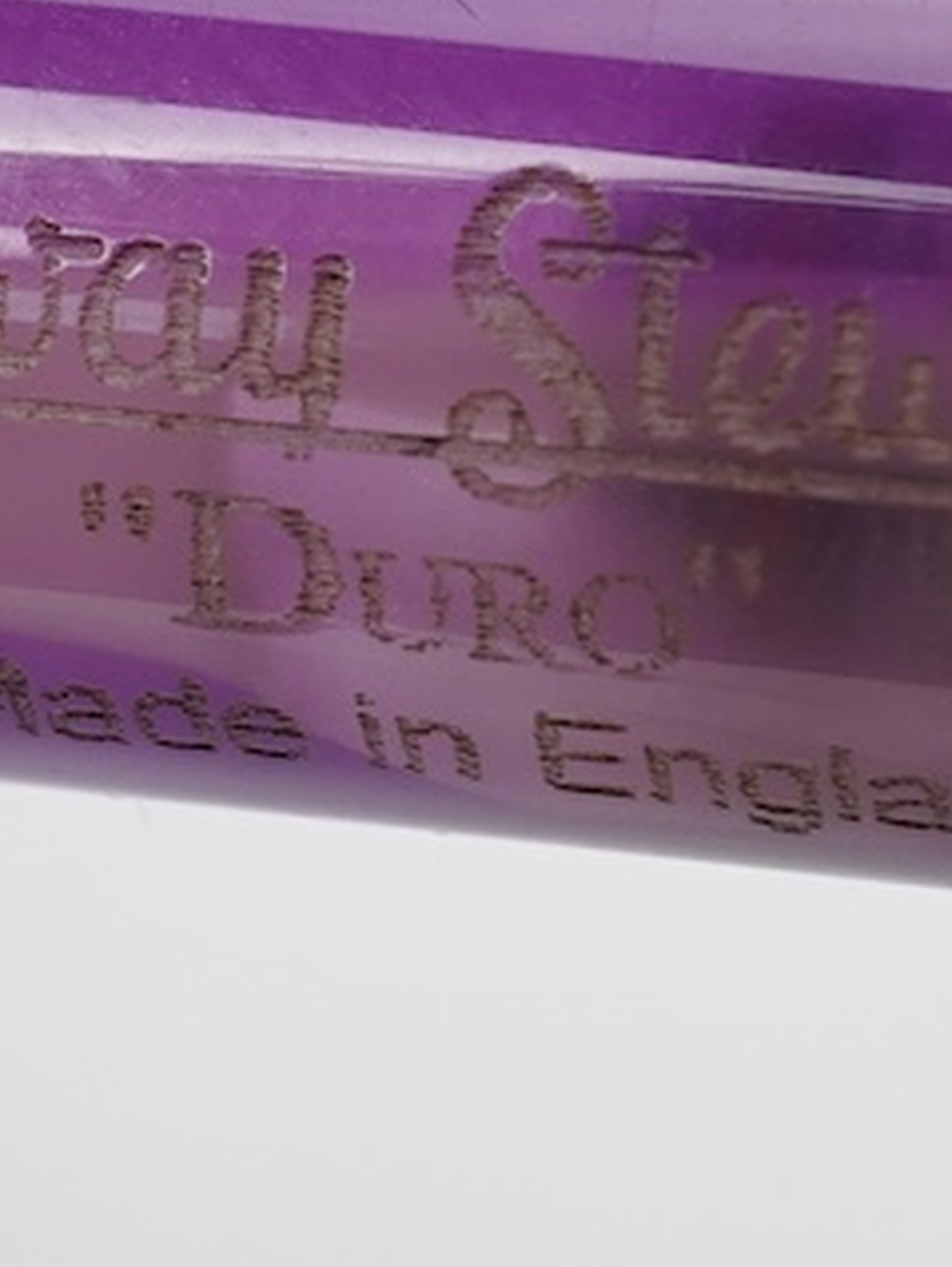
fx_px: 5603
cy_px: 255
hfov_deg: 9.7
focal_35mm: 153
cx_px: 408
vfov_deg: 12.8
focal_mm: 30
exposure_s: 1/100
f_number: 20
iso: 400
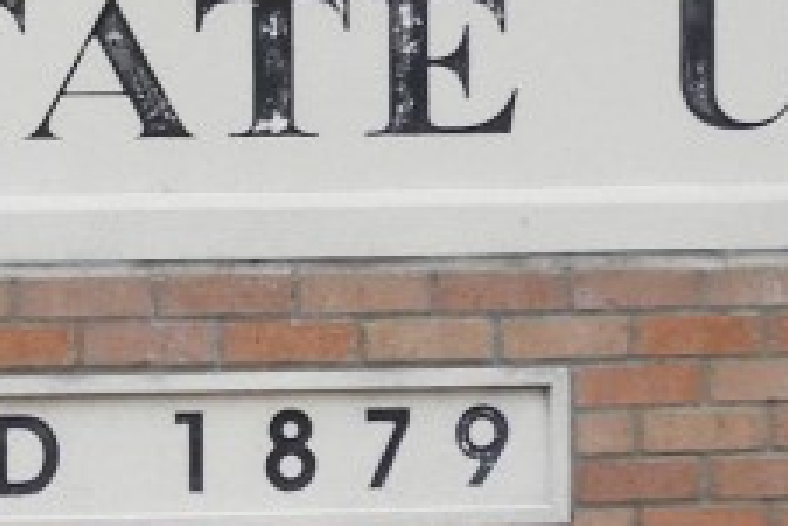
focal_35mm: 333
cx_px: -102
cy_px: 49
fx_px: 7288
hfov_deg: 6.2
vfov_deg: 4.1
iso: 100
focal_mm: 9
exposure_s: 1/200
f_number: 4
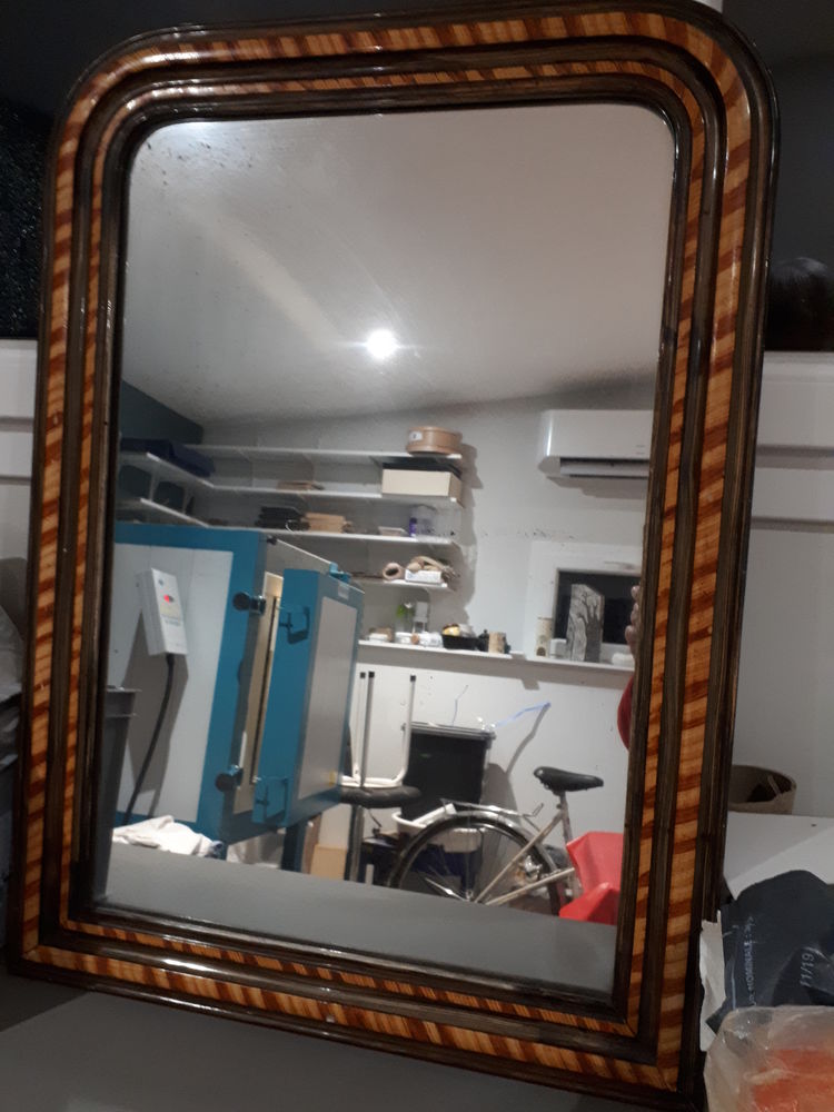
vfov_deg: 65.3
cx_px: 417
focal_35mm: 27
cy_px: 556
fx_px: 867
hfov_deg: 51.4
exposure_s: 1/17
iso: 320
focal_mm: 3.6
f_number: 1.9
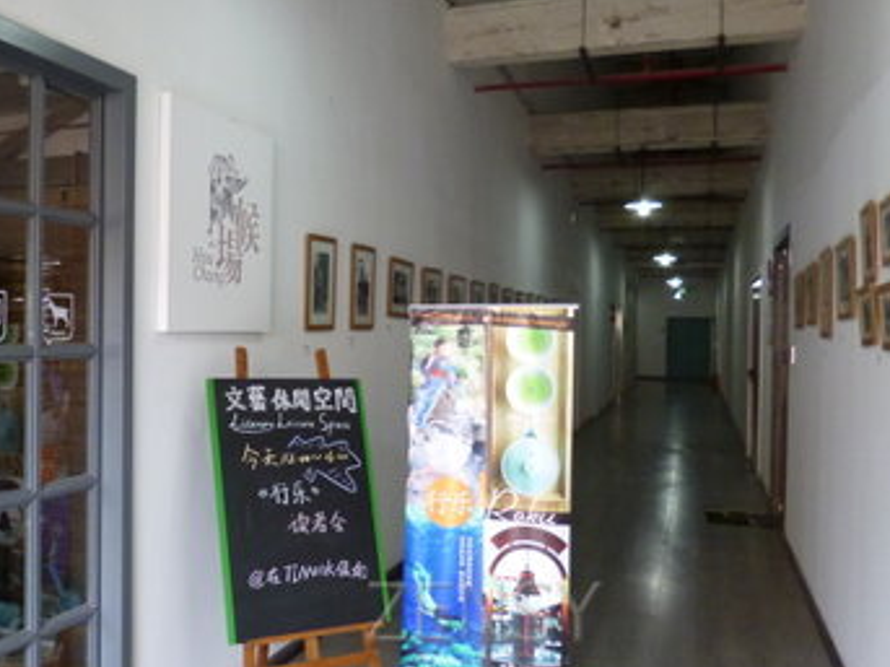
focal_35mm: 35
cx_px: 293
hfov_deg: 51.6
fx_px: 900
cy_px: 334
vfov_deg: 40.7
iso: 400
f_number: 2.5
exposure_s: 1/30
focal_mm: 4.3
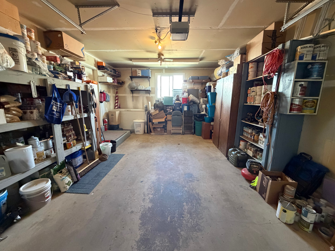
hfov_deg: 102.1
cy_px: 126
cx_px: 168
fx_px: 135
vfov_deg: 85.7
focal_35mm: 14
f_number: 2.2
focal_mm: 2.22
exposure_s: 1/60
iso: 800
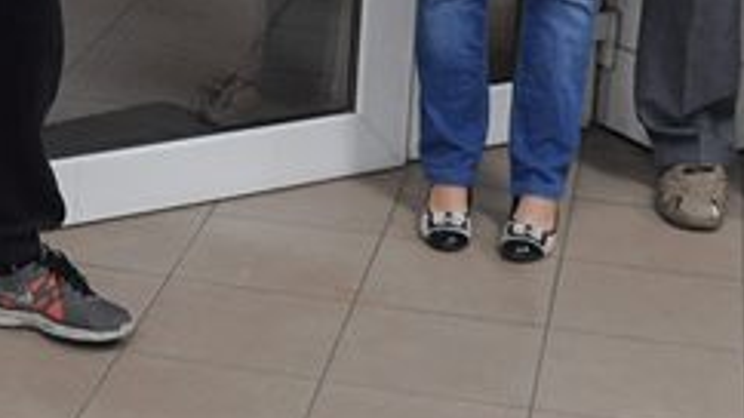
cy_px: -297
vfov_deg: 10.0
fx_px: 2285
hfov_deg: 18.3
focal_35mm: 116
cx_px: 117
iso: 800
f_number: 5.6
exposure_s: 1/80
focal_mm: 21
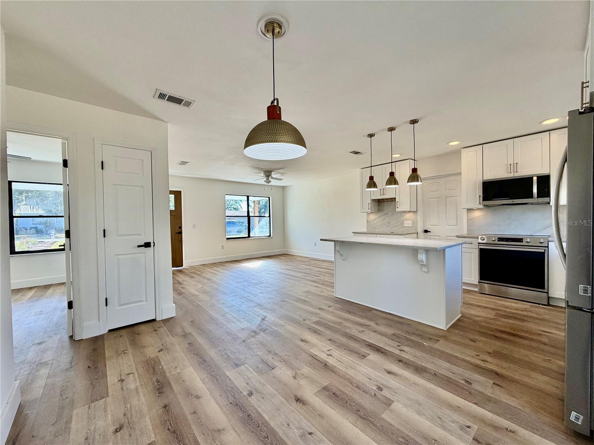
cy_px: 222
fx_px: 240
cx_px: 297
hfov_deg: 102.1
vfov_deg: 85.7
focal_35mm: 14
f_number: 2.2
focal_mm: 2.22
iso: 100
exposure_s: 1/120
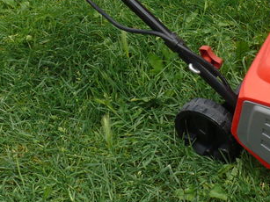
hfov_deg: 16.8
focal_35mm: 114
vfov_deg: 12.8
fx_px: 889
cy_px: -14
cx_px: 285
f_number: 5.6
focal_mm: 7.4
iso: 100
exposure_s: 1/200
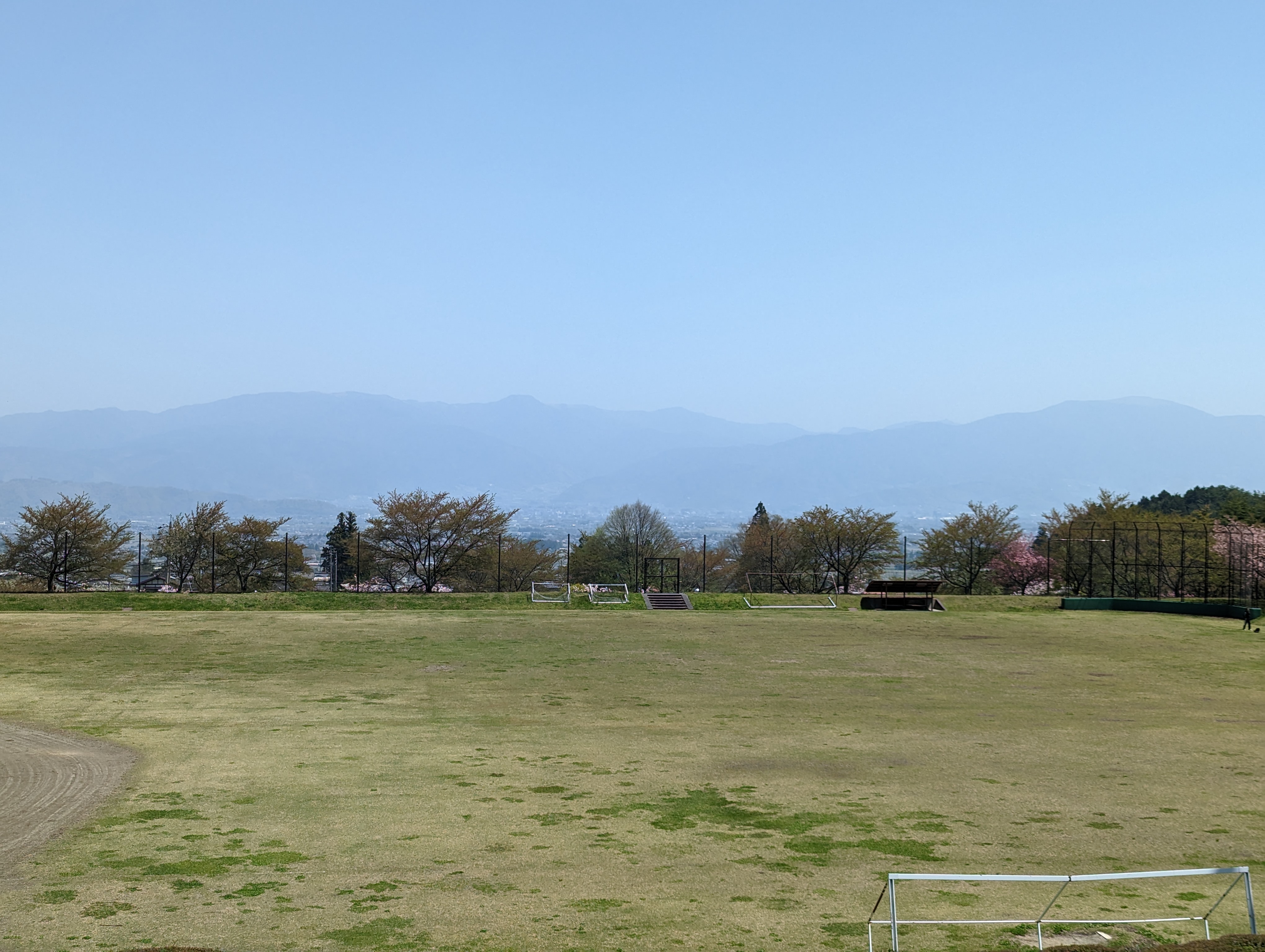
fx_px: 1757
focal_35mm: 48
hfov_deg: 39.6
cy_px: 476
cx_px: 632
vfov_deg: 30.3
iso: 69
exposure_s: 1/2618
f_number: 1.85
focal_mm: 6.81
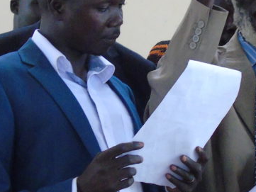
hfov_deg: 11.2
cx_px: 179
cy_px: 106
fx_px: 1302
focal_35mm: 176
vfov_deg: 8.4
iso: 500
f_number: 4.5
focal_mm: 11
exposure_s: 1/100
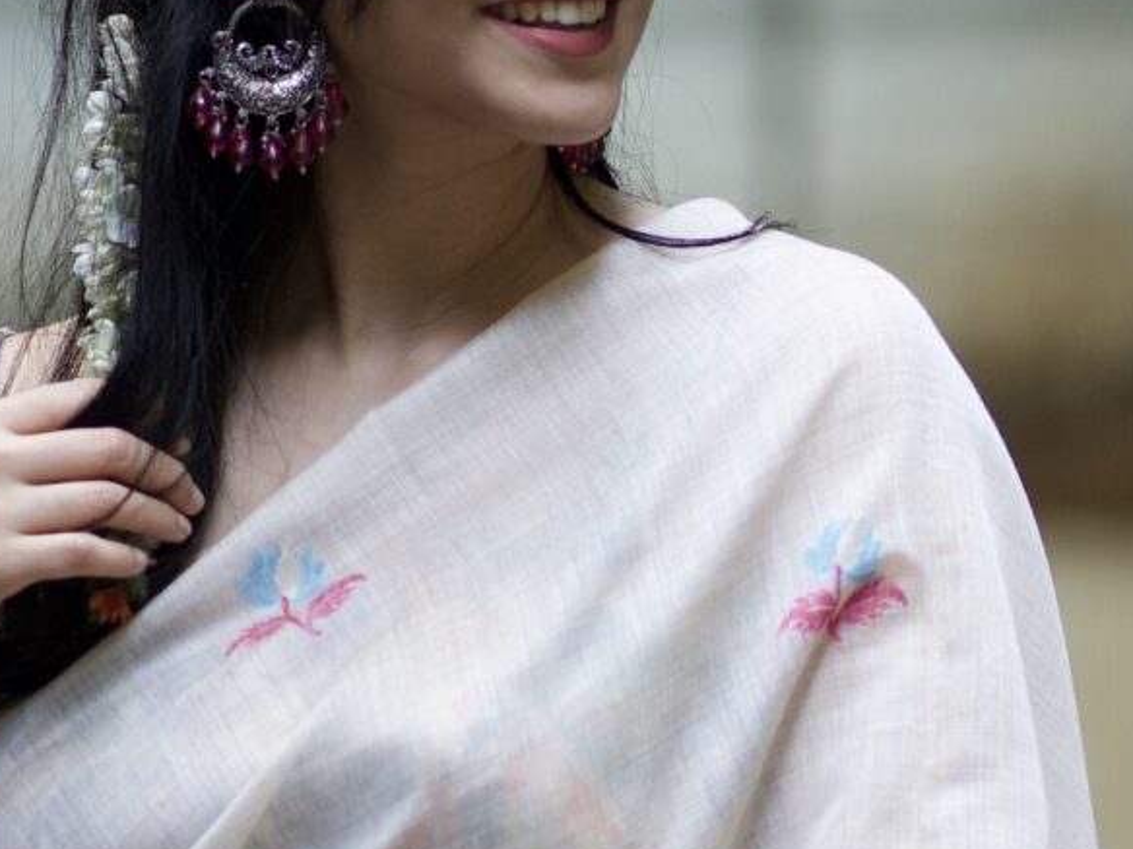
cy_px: 628
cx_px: 1223
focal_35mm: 358
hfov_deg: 5.5
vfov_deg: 4.2
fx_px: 11718
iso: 640
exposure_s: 1/500
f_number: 1.8
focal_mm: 85
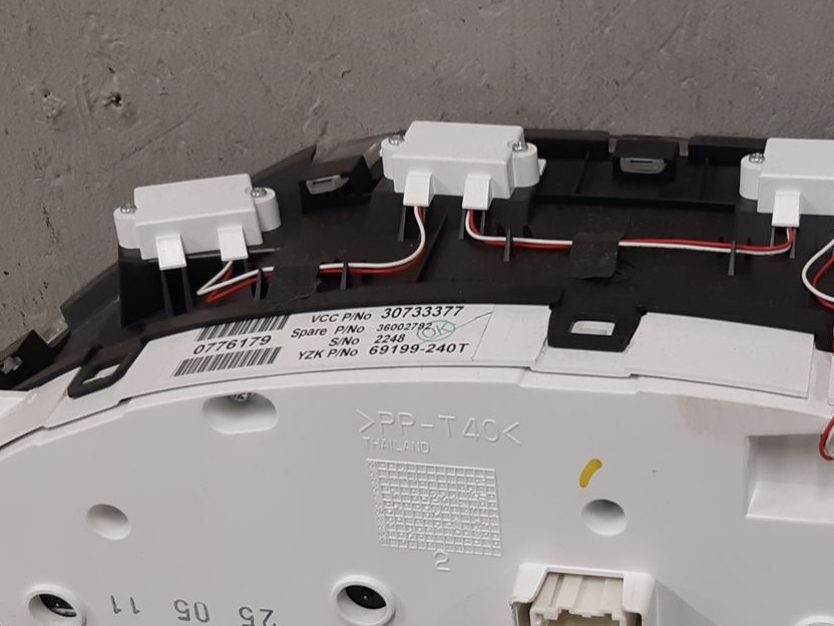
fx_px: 1542
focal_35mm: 64
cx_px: 627
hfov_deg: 29.8
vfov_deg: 22.5
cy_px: 525
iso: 80
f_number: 1.7
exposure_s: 1/50
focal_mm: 3.93
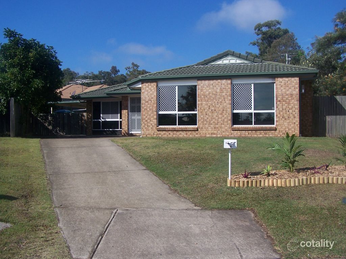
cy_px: 130
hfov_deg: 49.0
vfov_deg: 37.7
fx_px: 380
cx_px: 173
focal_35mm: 38
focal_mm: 6.3
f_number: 4
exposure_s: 1/800
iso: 80
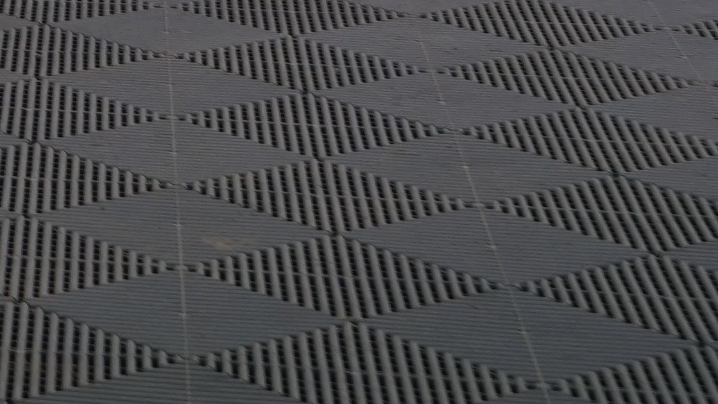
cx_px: -868
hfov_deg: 10.1
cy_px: -626
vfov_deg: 6.0
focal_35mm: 191
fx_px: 3636
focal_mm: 34
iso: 400
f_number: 6.3
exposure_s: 1/40
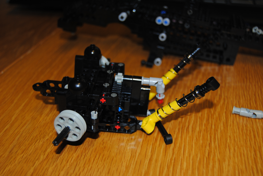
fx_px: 351
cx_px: 132
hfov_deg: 41.1
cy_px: 88
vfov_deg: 28.2
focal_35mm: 48
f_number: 4.5
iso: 200
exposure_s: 1/60
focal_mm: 32
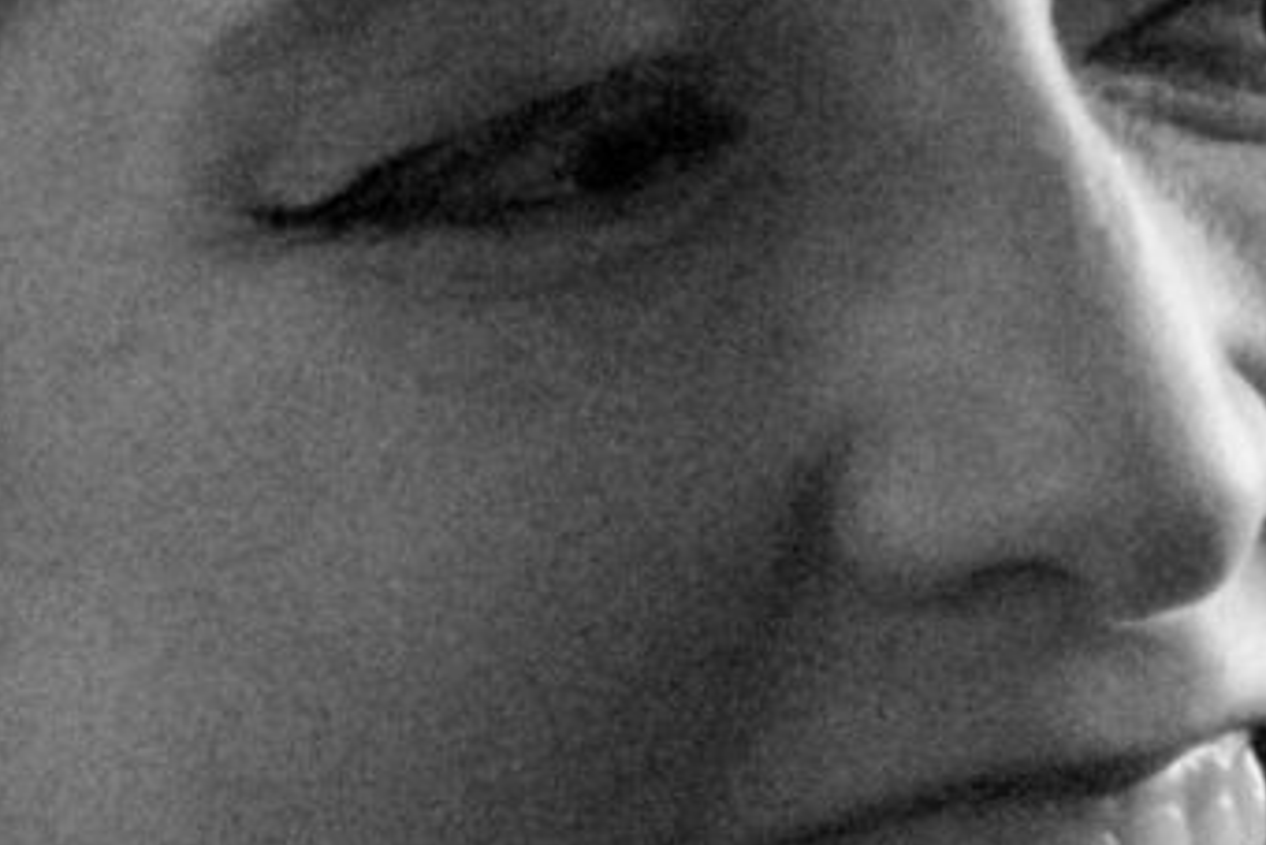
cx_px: 1597
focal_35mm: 565
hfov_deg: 3.6
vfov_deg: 2.4
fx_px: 19877
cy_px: 880
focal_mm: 50
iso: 10000
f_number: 4.8
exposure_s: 1/60
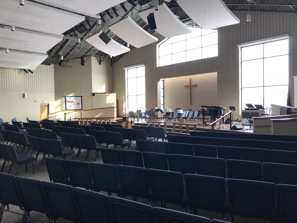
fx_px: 240
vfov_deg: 49.7
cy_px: 112
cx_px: 148
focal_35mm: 28
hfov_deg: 63.4
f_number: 1.8
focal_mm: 3.99
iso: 25
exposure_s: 1/40
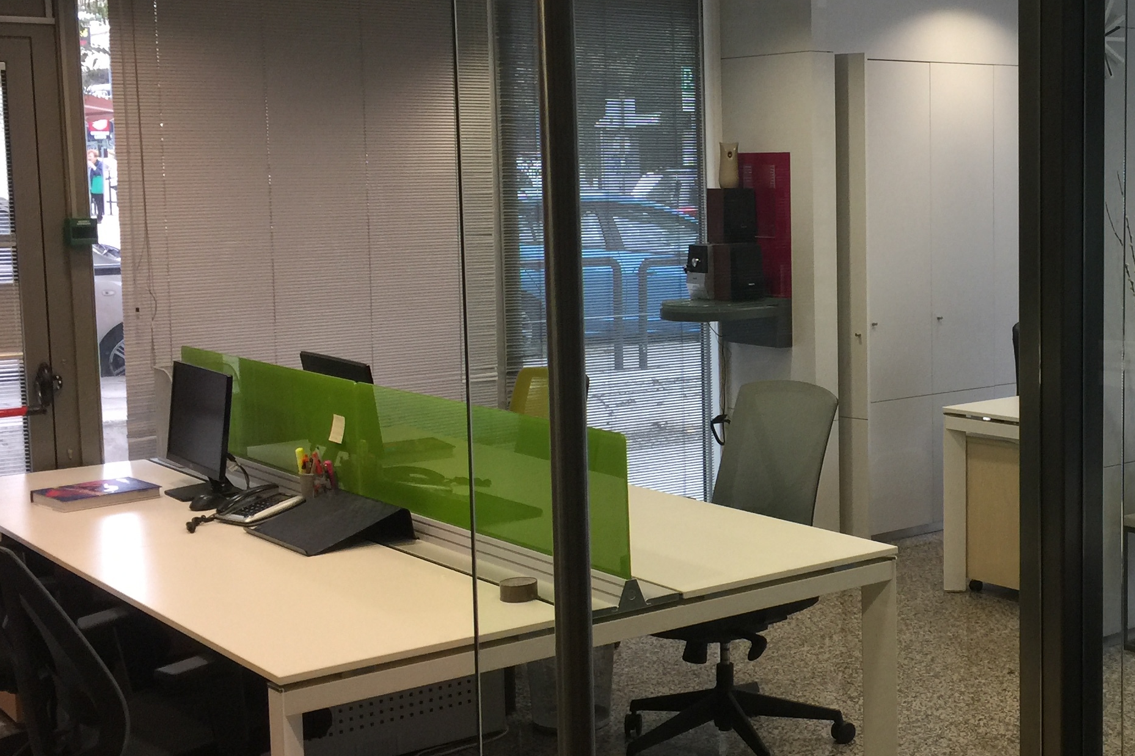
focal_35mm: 53
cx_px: 889
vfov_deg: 25.5
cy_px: 357
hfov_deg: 36.4
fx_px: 1671
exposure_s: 1/33
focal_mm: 4.15
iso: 50
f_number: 2.2
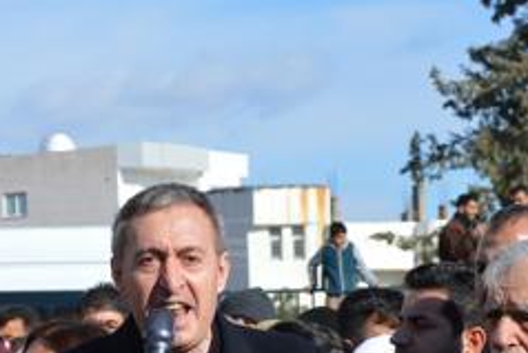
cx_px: 9
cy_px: 371
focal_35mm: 182
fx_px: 2672
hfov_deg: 11.2
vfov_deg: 7.5
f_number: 8
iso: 100
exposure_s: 1/250
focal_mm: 55
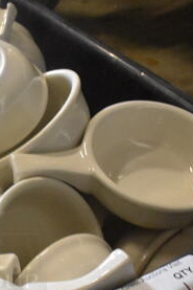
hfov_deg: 14.6
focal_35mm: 89
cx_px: -69
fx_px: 715
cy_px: 238
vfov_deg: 22.5
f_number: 3.5
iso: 5000
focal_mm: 18
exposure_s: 1/125
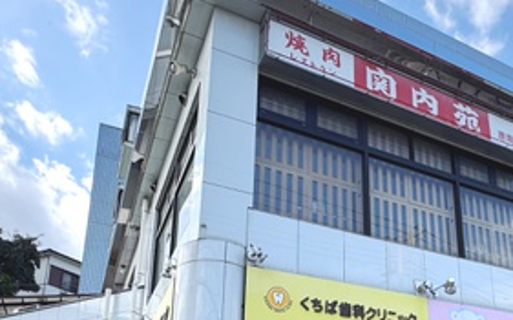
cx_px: 365
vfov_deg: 31.4
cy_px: 330
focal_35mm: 37
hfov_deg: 51.2
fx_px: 517
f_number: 2.2
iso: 40
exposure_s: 1/675
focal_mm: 2.22
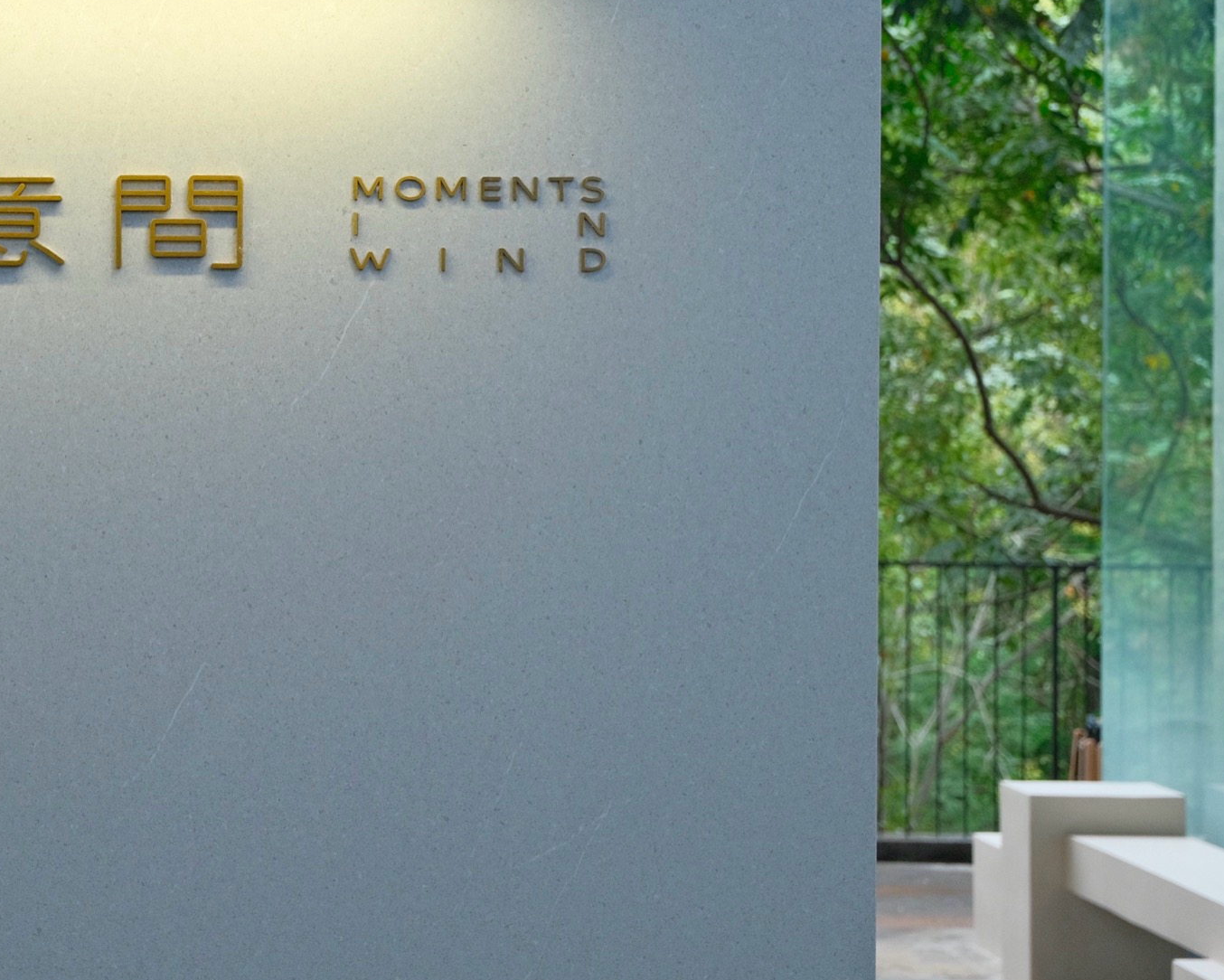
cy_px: 471
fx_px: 1921
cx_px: 501
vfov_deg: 28.6
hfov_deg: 35.2
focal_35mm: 53
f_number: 4.5
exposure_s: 1/60
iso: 1000
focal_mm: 30
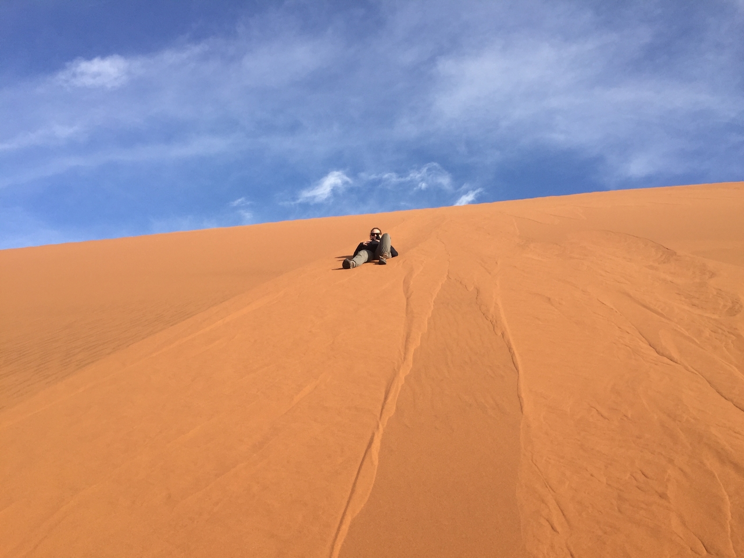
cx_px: 372
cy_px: 279
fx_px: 623
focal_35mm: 29
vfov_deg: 48.2
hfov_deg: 61.7
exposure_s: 1/1721
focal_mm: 4.15
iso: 32
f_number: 2.2
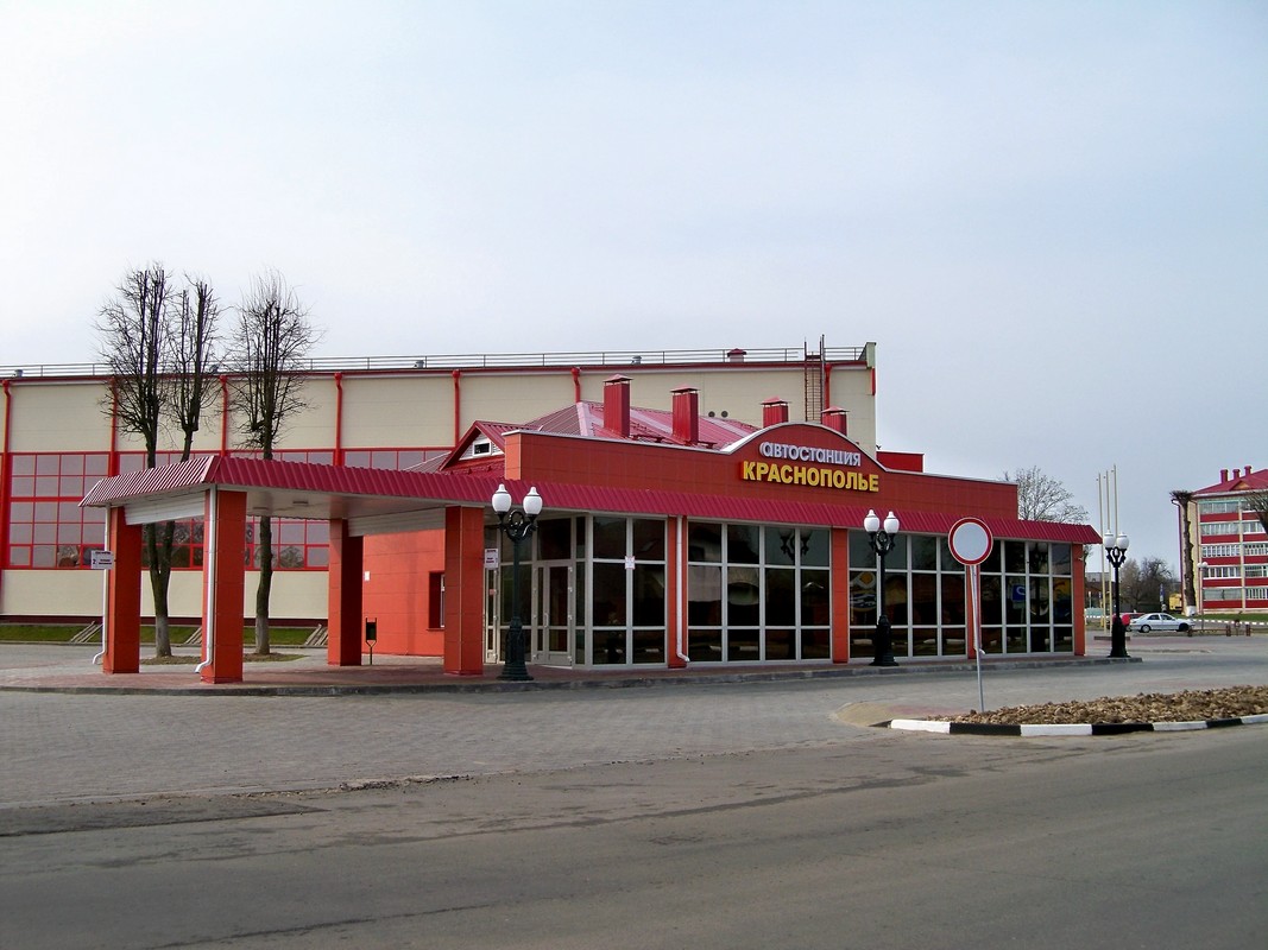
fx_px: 1538
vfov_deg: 34.3
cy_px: 475
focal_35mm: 42
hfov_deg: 44.8
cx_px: 634
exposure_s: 1/800
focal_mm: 7.5
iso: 100
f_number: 3.7
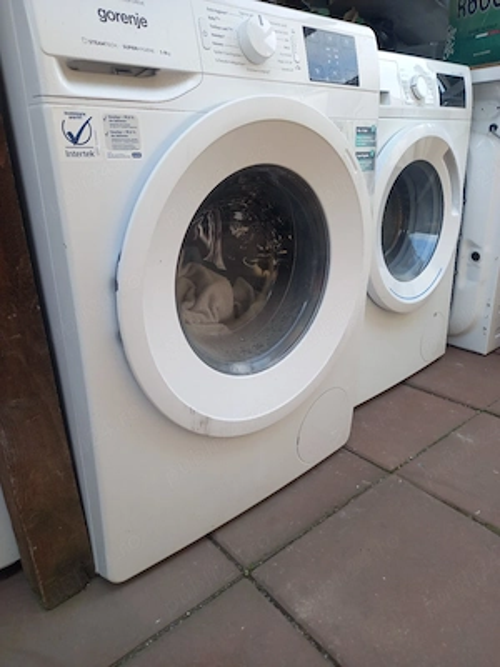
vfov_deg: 69.4
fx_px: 481
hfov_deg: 54.9
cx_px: 250
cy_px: 334
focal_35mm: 25
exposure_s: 1/101
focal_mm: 4.6
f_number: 2
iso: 32
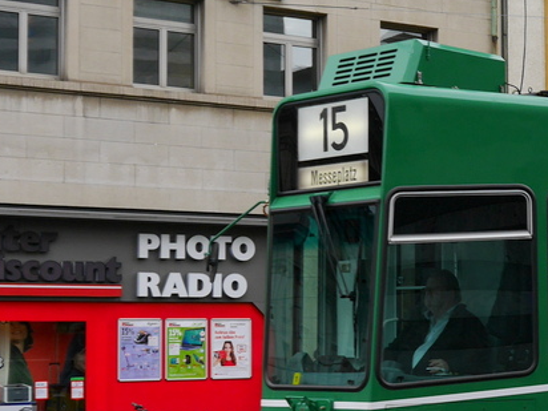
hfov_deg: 19.0
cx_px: 608
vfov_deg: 14.9
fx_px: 1567
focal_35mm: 99
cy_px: 250
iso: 160
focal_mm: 17
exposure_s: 1/200
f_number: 5
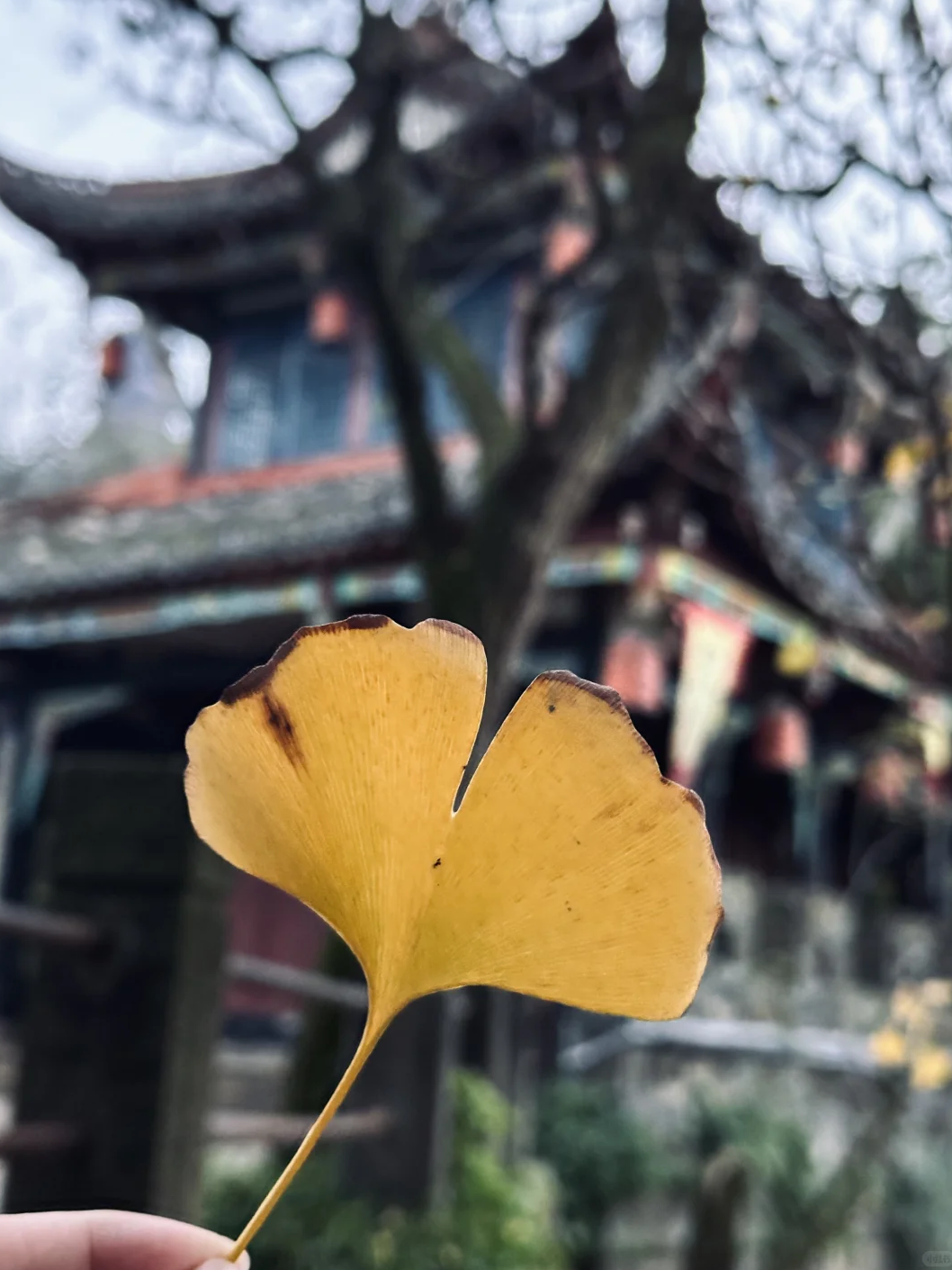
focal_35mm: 49
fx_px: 1797
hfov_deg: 29.7
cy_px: 626
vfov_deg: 38.9
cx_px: 477
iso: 640
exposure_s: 1/28
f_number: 1.78
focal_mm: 6.86
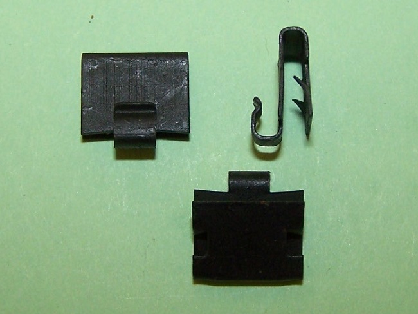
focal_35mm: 38
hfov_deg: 49.0
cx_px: 209
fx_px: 459
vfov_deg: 37.7
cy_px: 157
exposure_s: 1/60
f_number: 2.8
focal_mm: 6.3
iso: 80
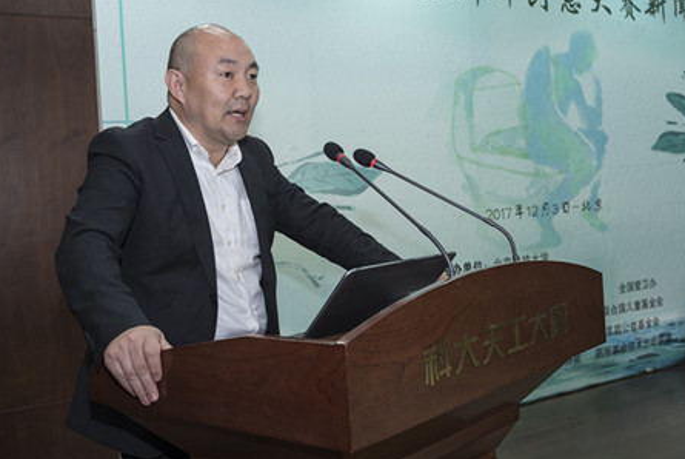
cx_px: 368
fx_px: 838
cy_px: 187
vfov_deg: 30.5
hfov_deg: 44.4
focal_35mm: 44
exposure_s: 1/30
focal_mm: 23
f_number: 4
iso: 400
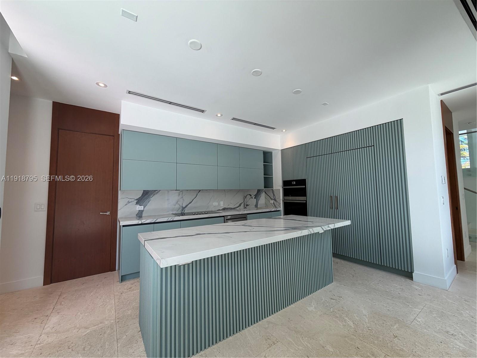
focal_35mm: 14
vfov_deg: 85.7
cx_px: 238
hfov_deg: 102.1
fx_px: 193
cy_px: 179
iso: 40
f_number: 2.2
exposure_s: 1/120
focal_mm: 2.22
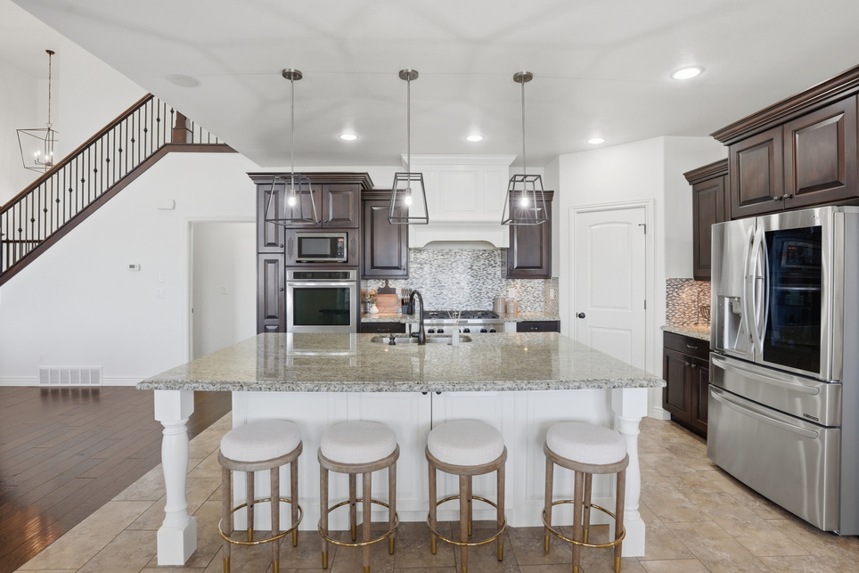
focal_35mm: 17
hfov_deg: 93.3
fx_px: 406
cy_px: 270
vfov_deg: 70.4
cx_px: 432
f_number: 9
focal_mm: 16
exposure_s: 1/125
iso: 250
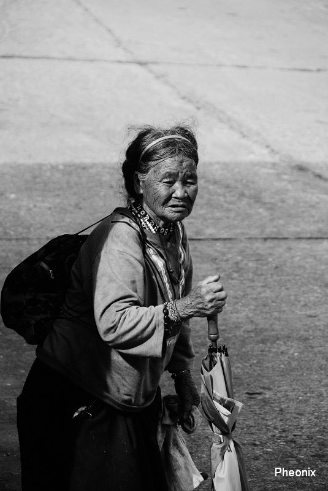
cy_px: 246
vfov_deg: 9.1
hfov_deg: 6.1
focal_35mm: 225
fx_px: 3068
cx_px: 164
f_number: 5.6
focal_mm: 150
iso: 250
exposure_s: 1/500
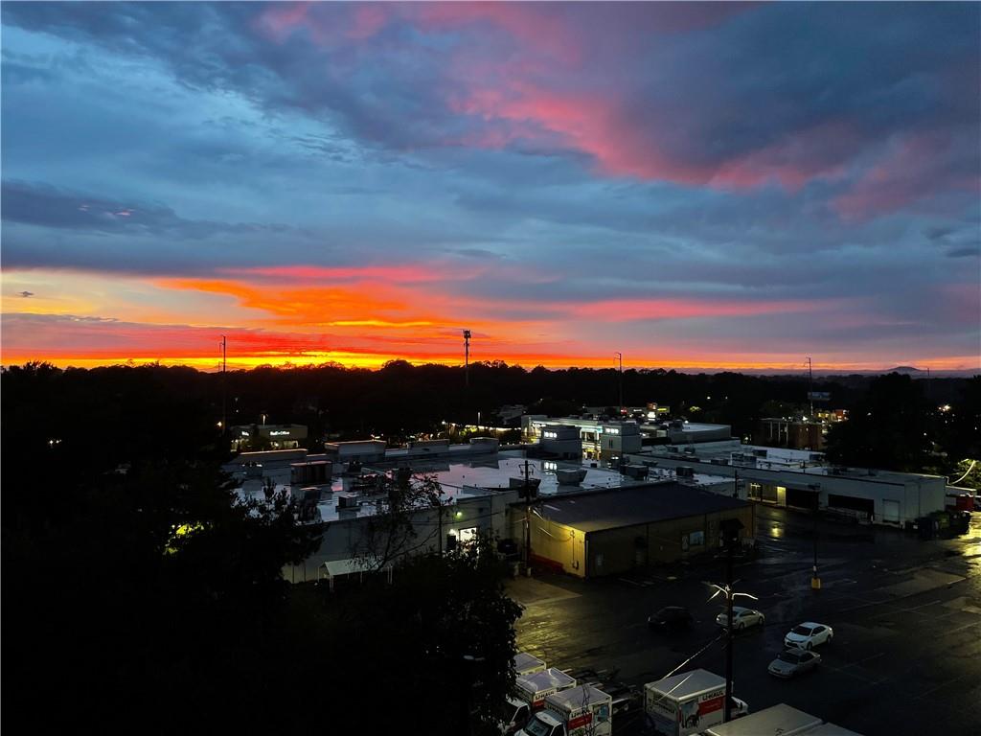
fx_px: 737
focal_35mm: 26
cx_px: 490
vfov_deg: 53.1
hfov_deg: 67.3
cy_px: 368
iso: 125
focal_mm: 4.2
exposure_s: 1/61
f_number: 1.6
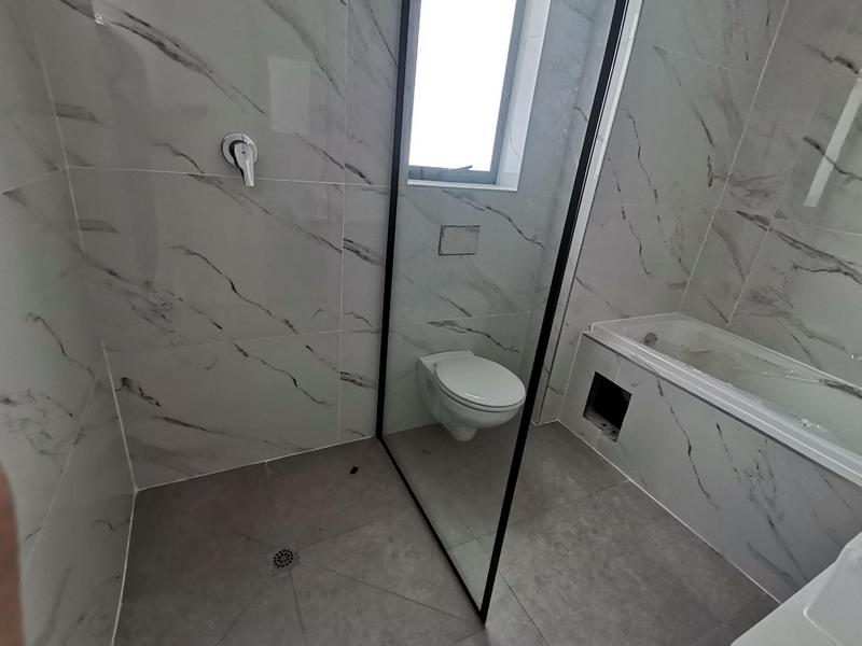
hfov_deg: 91.0
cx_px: 431
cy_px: 323
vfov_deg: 74.7
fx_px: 423
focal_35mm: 17
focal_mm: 1.78
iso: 250
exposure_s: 1/50
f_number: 2.4
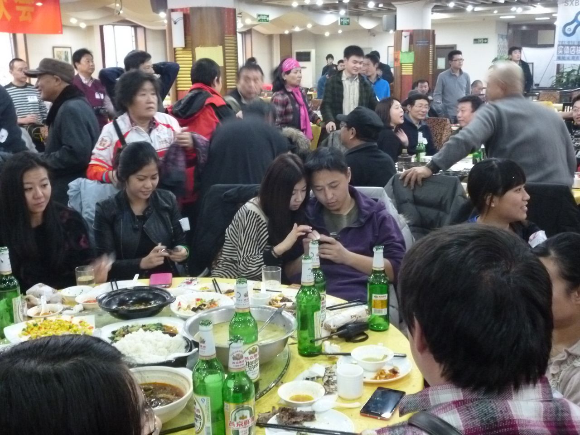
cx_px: 290
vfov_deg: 35.1
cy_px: 218
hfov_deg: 45.8
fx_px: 687
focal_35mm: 41
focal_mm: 7.3
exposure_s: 1/10
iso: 800
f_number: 3.7
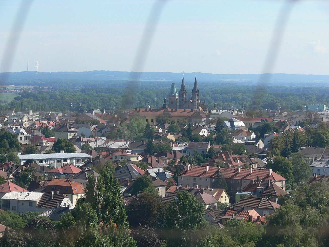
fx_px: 1359
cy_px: 124
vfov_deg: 10.4
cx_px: 164
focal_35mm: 143
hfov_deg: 13.8
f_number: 5.6
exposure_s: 1/400
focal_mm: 30.1
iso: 100
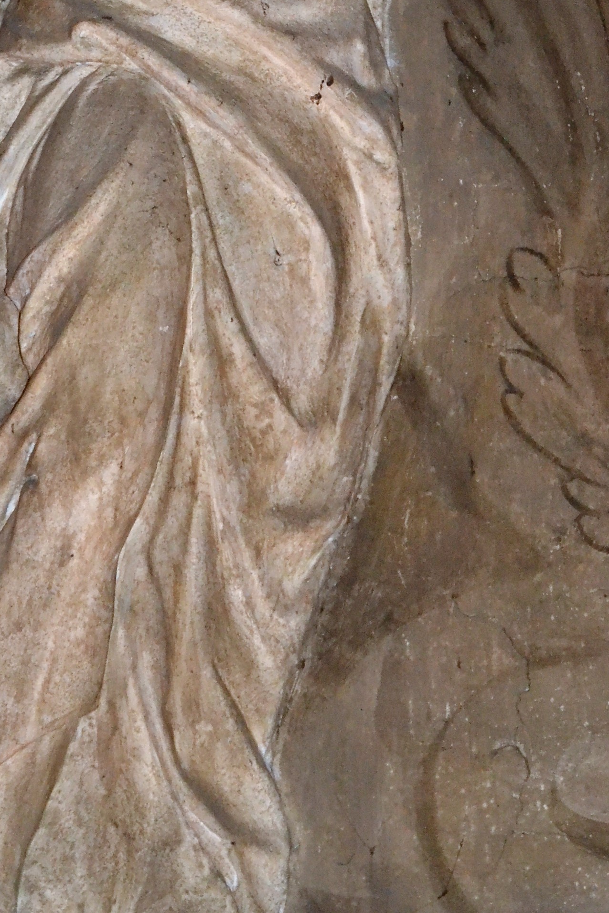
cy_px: 72
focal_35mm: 188
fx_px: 4769
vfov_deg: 10.9
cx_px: 99
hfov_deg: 7.3
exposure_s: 1/60
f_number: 3.8
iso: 3200
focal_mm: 52
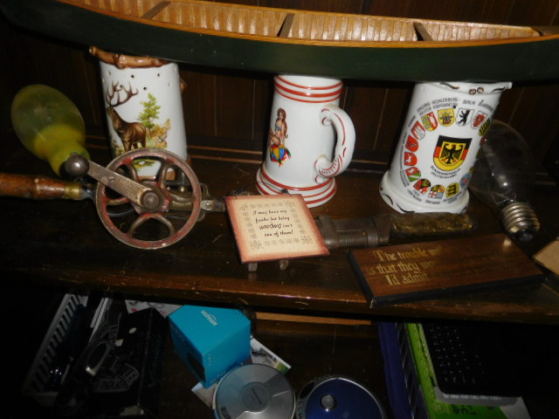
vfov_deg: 54.9
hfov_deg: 69.4
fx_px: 404
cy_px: 210
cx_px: 280
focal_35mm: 25
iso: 200
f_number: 3.4
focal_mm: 4.5
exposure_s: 1/30
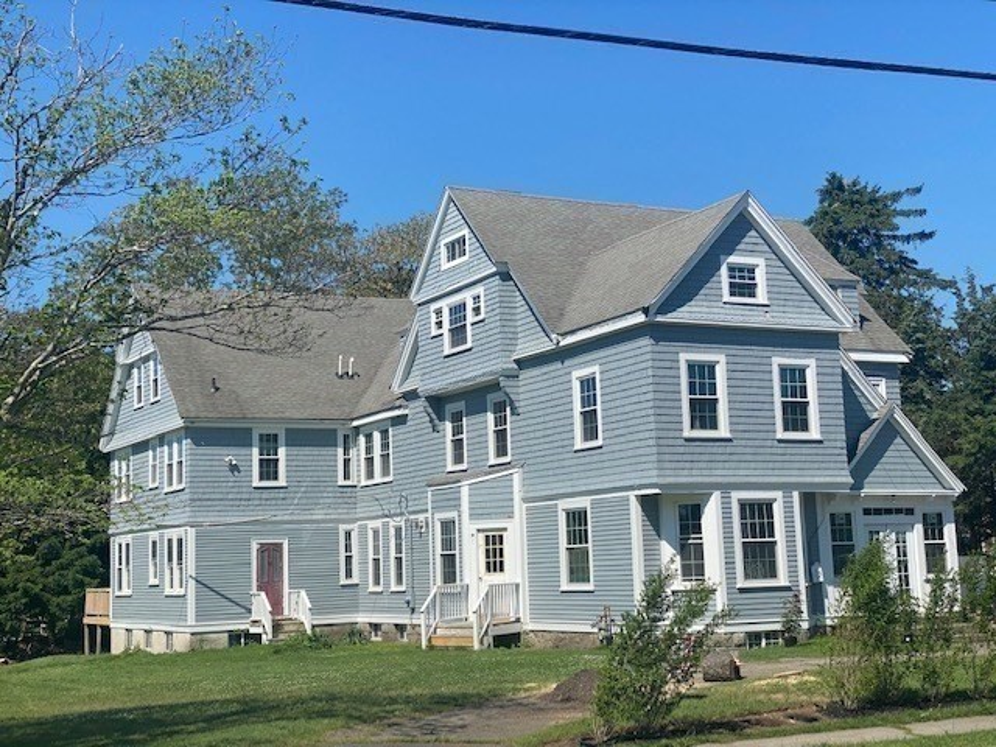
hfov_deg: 36.8
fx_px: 1496
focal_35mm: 52
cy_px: 374
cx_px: 498
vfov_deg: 28.0
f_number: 2
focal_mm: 6
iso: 20
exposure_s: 1/1776
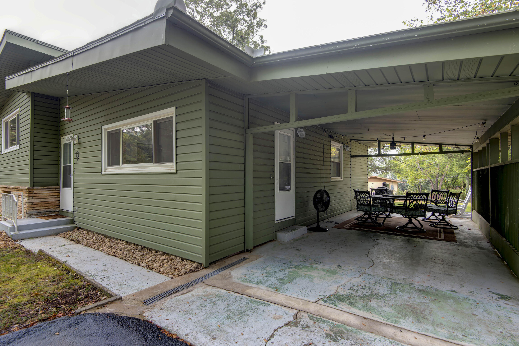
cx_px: 260
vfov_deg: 73.8
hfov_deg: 96.7
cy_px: 173
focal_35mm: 16
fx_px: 231
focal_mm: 16
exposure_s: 1/30
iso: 100
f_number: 6.3
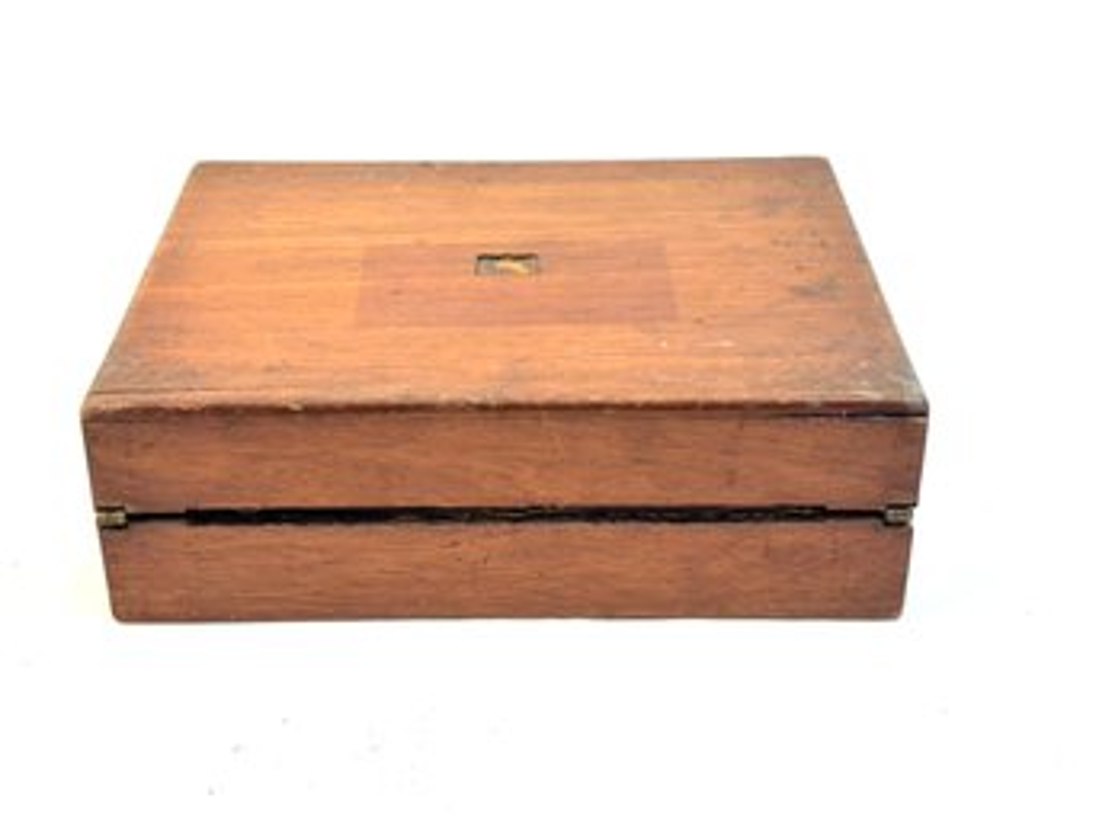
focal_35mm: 52
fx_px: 1650
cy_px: 412
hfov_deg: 36.8
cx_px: 550
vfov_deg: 28.0
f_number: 1.6
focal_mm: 5.96
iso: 50
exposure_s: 1/120
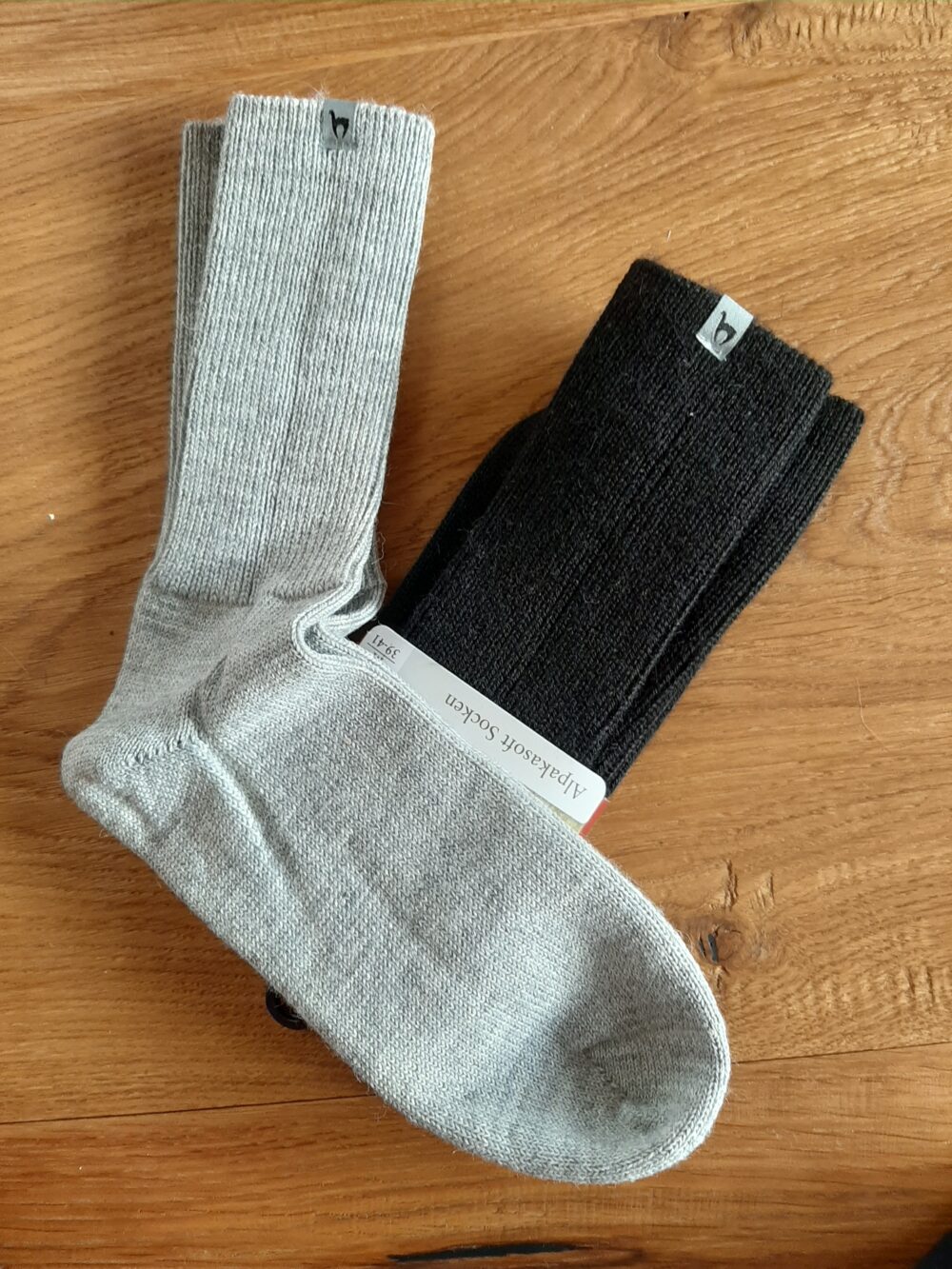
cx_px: 476
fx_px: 953
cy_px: 634
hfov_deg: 53.1
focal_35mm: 26
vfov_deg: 67.3
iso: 160
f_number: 1.7
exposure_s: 1/50
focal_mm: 3.93
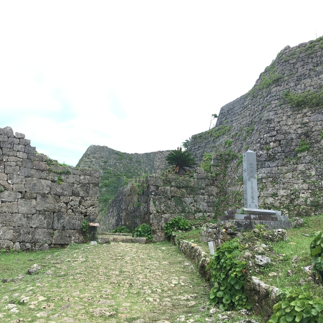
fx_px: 369
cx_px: 143
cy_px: 162
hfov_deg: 47.1
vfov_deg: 47.2
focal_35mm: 35
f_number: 2.2
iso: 25
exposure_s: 1/356
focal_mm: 4.15
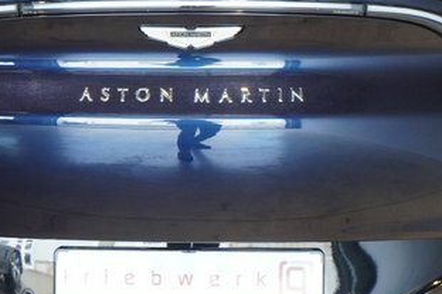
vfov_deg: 17.5
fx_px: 958
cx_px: 174
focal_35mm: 78
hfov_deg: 25.9
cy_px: 126
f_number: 5.6
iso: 2000
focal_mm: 18
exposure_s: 1/50
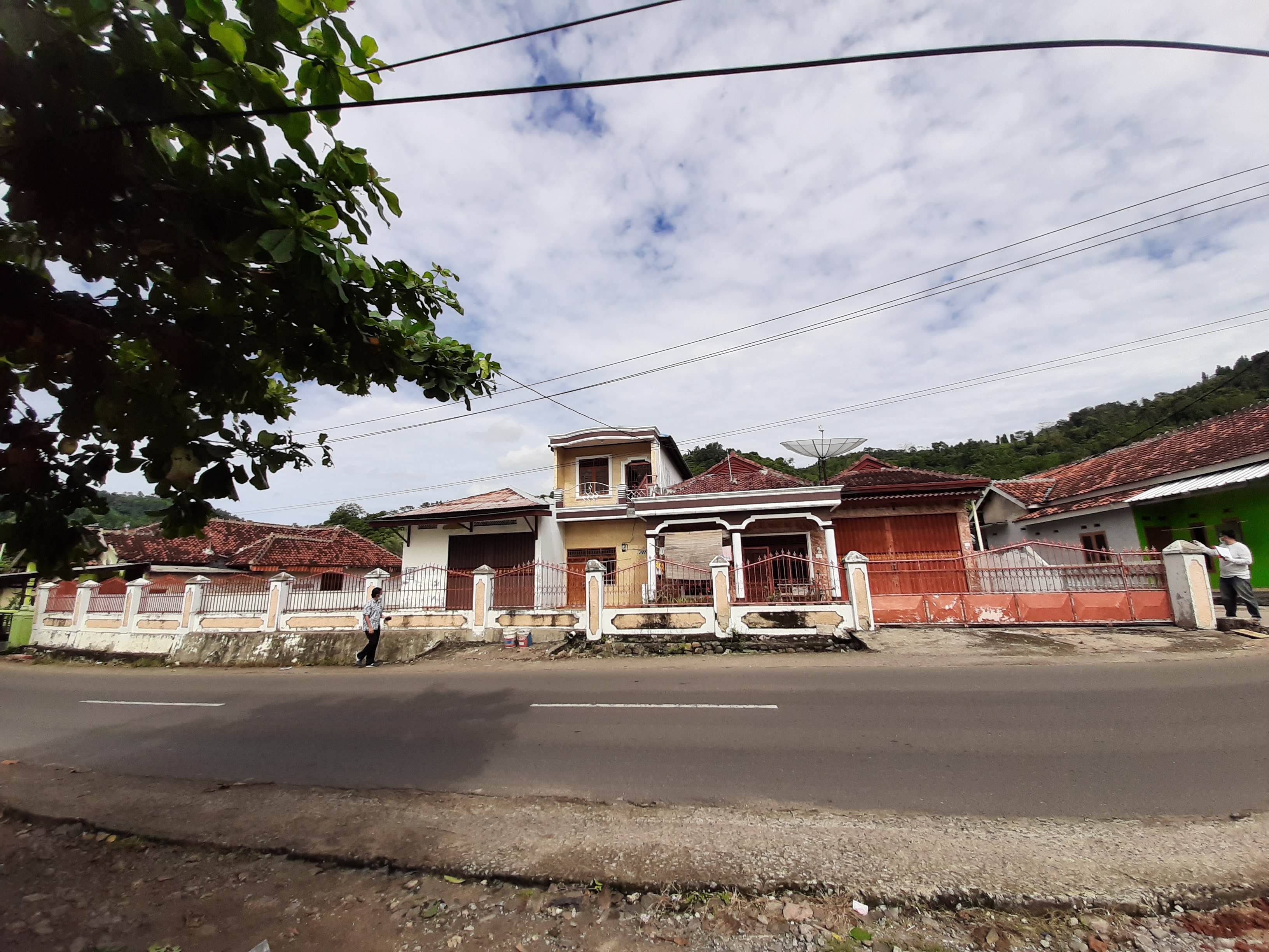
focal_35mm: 13
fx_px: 477
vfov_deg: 89.9
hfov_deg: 106.2
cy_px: 476
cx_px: 634
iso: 40
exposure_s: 1/1631
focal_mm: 1.42
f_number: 2.2
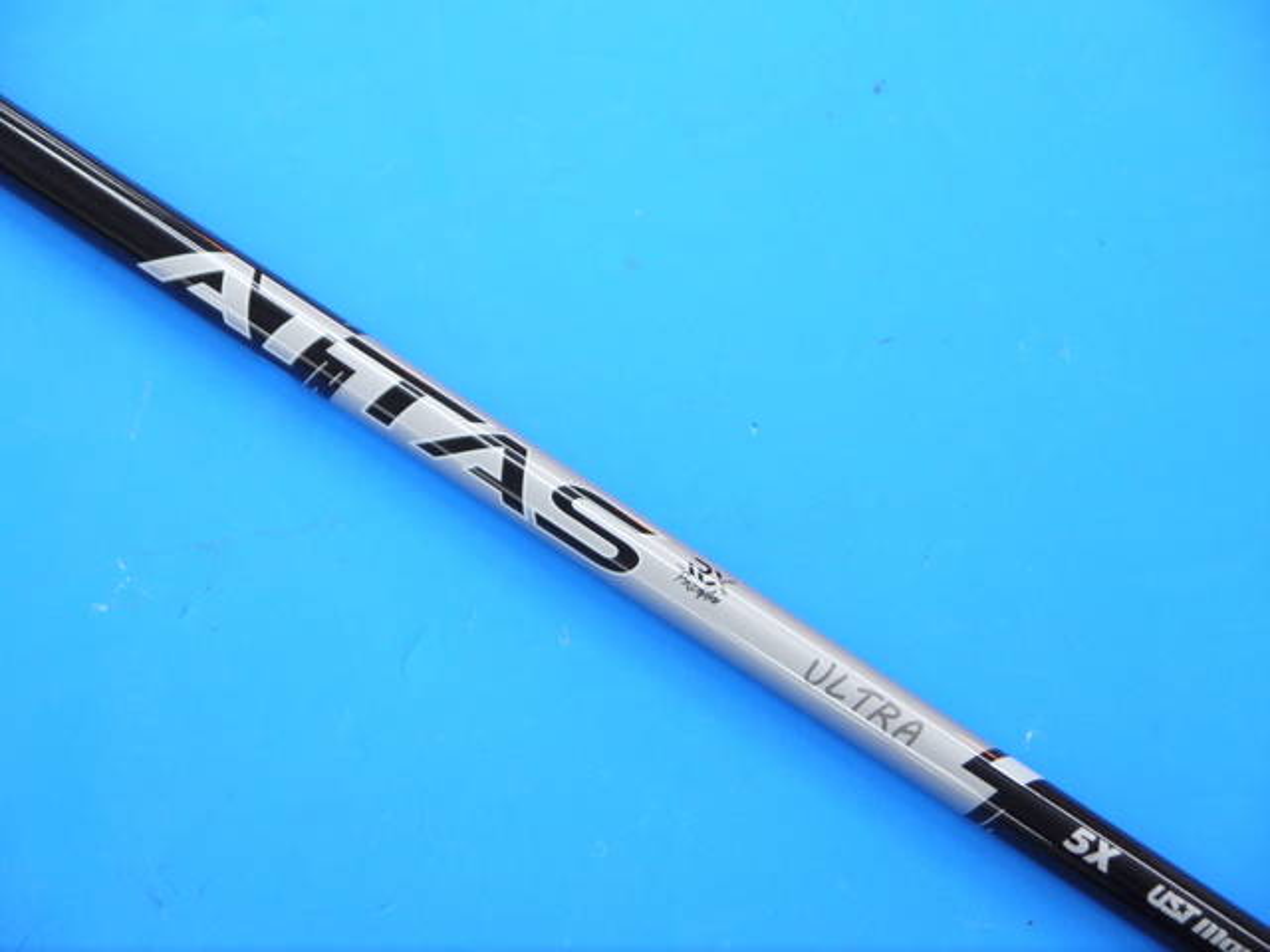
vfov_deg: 17.6
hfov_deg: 23.3
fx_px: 3082
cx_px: 635
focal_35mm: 84
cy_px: 476
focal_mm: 42
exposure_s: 1/80
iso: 640
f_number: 5.6
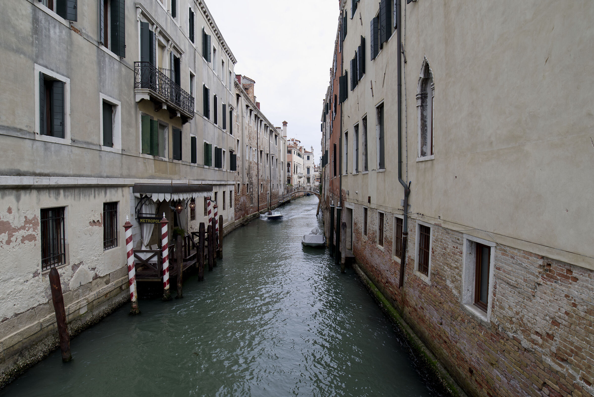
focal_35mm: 21
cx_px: 297
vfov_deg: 59.6
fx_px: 347
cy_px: 198
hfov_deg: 81.2
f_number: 6.3
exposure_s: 1/160
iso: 100
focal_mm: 21
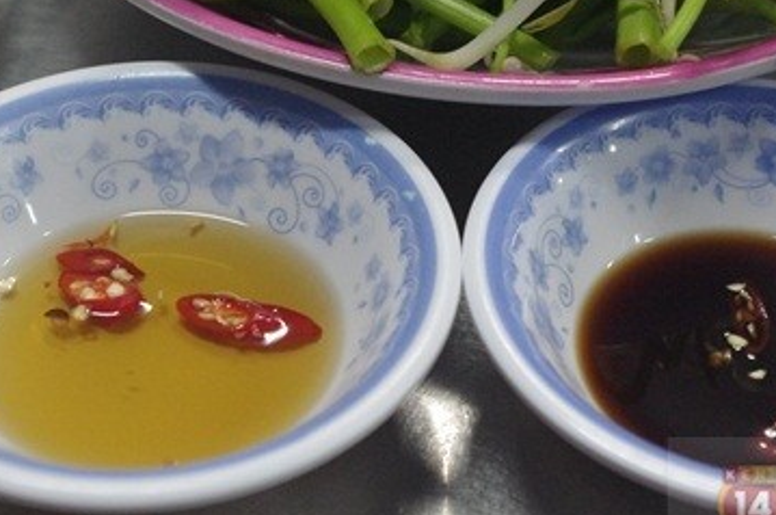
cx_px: 463
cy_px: 129
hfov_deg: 23.4
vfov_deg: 15.6
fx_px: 1872
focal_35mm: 87
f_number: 5.6
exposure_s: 1/50
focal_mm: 35
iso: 3200
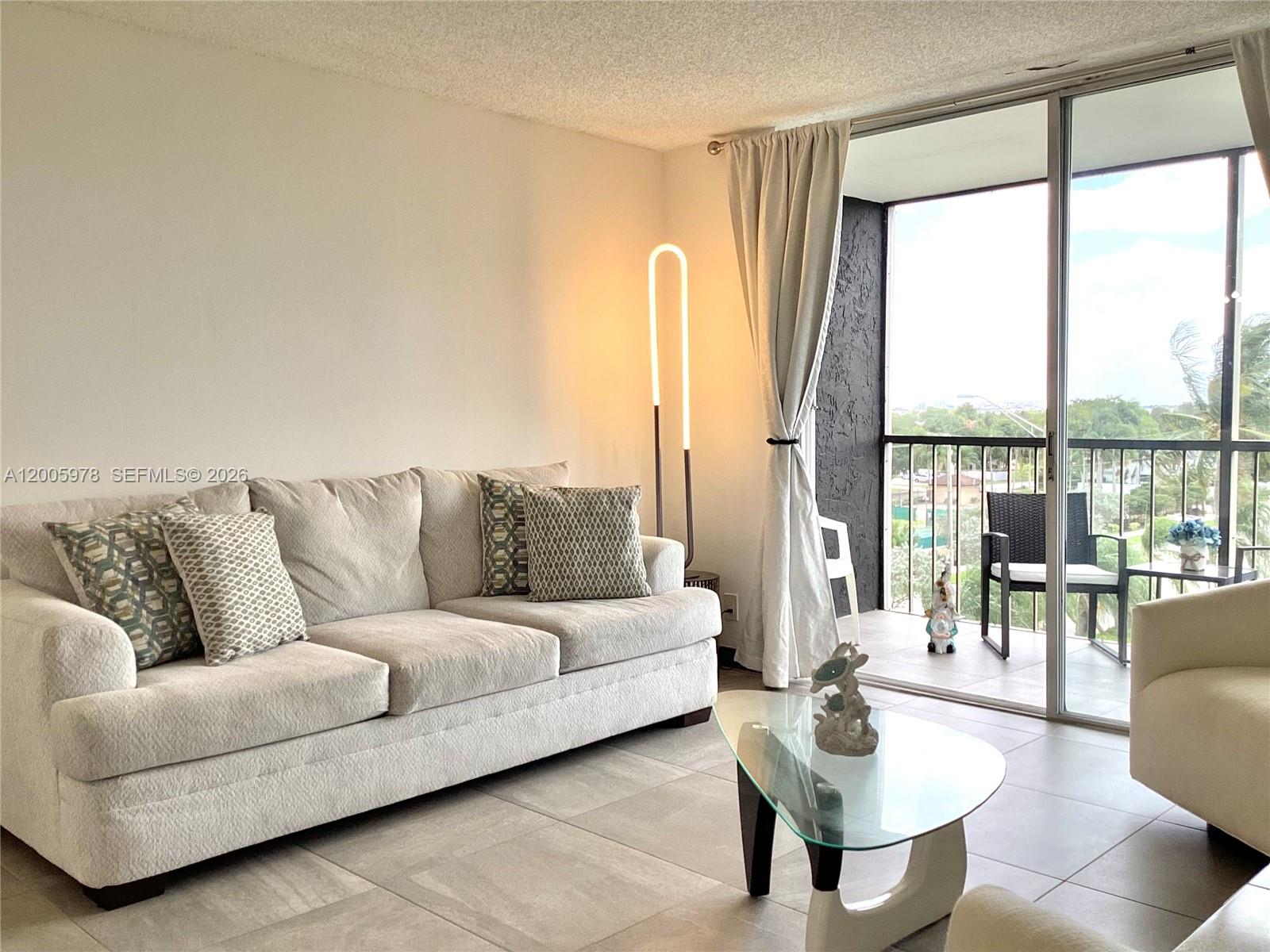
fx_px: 1137
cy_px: 476
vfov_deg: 45.4
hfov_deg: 58.4
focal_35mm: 31
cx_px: 635
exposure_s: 1/120
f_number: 2.4
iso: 32
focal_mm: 3.3
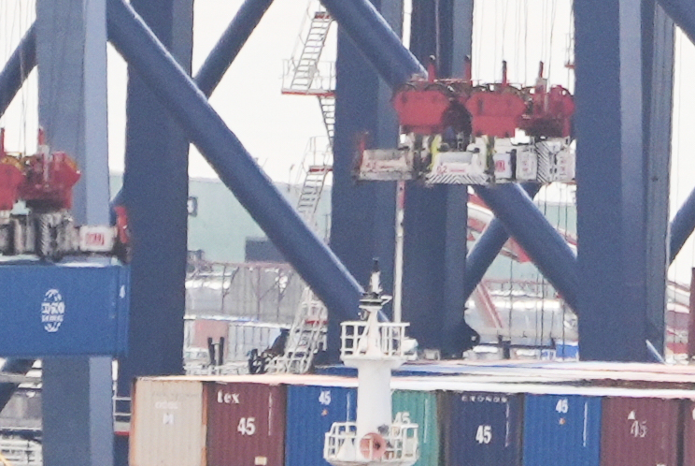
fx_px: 42328
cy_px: 370
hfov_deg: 0.9
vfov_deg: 0.6
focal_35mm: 2190
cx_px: 1123
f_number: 5.6
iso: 320
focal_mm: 276
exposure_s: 1/2500
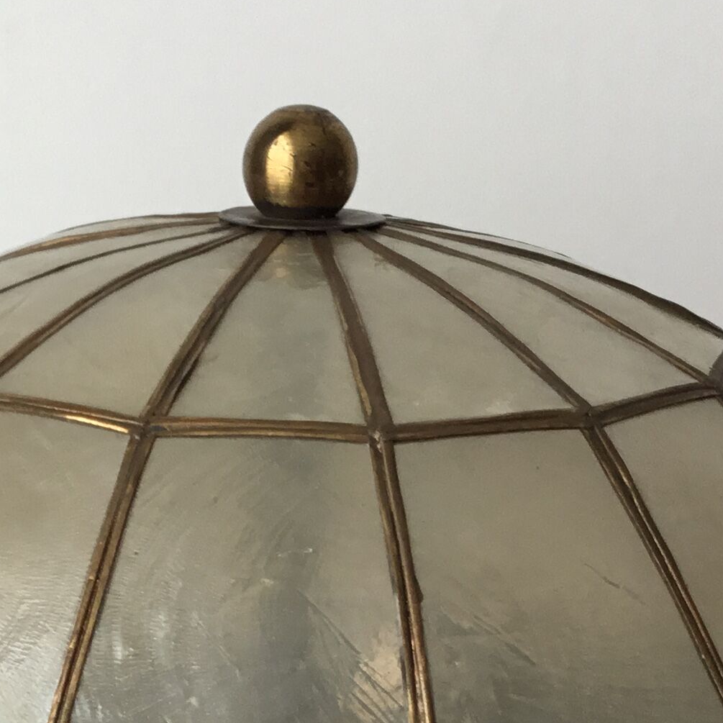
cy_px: 699
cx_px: 207
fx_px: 2103
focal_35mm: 89
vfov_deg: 19.0
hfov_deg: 19.4
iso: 32
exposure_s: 1/50
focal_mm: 3.3
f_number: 2.4
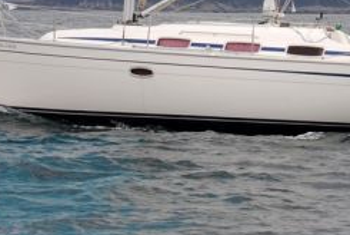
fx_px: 2625
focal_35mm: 270
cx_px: 213
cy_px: -81
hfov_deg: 7.6
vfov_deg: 5.1
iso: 100
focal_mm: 55
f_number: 7.1
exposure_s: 1/200
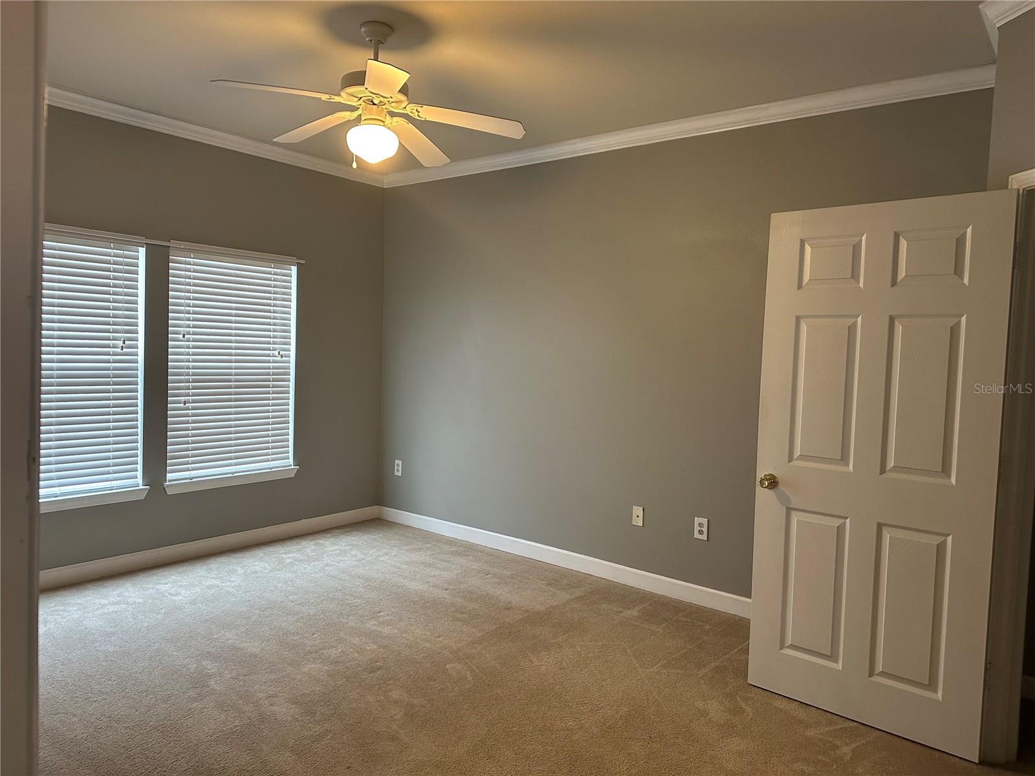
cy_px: 388
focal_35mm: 24
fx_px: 718
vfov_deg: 56.8
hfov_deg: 71.6
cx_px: 518
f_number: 1.78
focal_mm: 6.86
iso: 250
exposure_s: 1/60
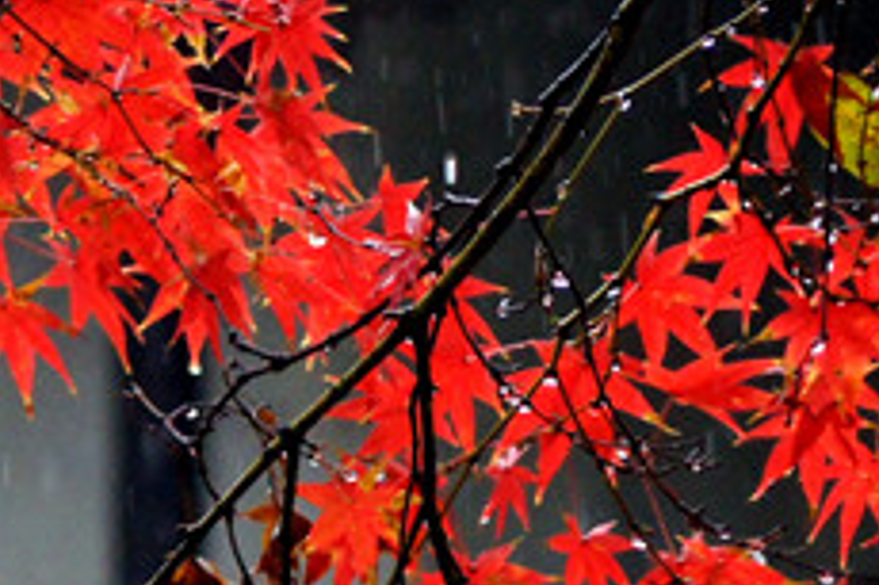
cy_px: 474
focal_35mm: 410
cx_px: -650
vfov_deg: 3.3
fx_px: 10003
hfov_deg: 5.0
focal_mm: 70
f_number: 4
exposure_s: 1/320
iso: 1600
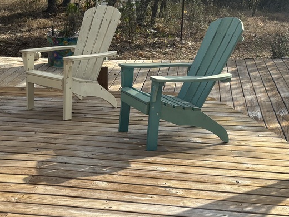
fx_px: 601
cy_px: 145
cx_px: 74
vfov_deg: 20.4
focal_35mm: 72
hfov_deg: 26.7
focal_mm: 5.96
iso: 50
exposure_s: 1/3021
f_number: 1.6
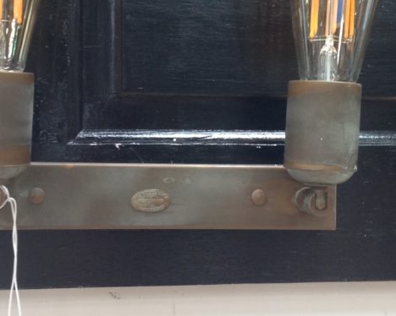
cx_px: 189
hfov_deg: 25.4
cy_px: 116
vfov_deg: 20.4
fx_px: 879
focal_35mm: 75
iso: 100
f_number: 2.4
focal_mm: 4.28
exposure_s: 1/15
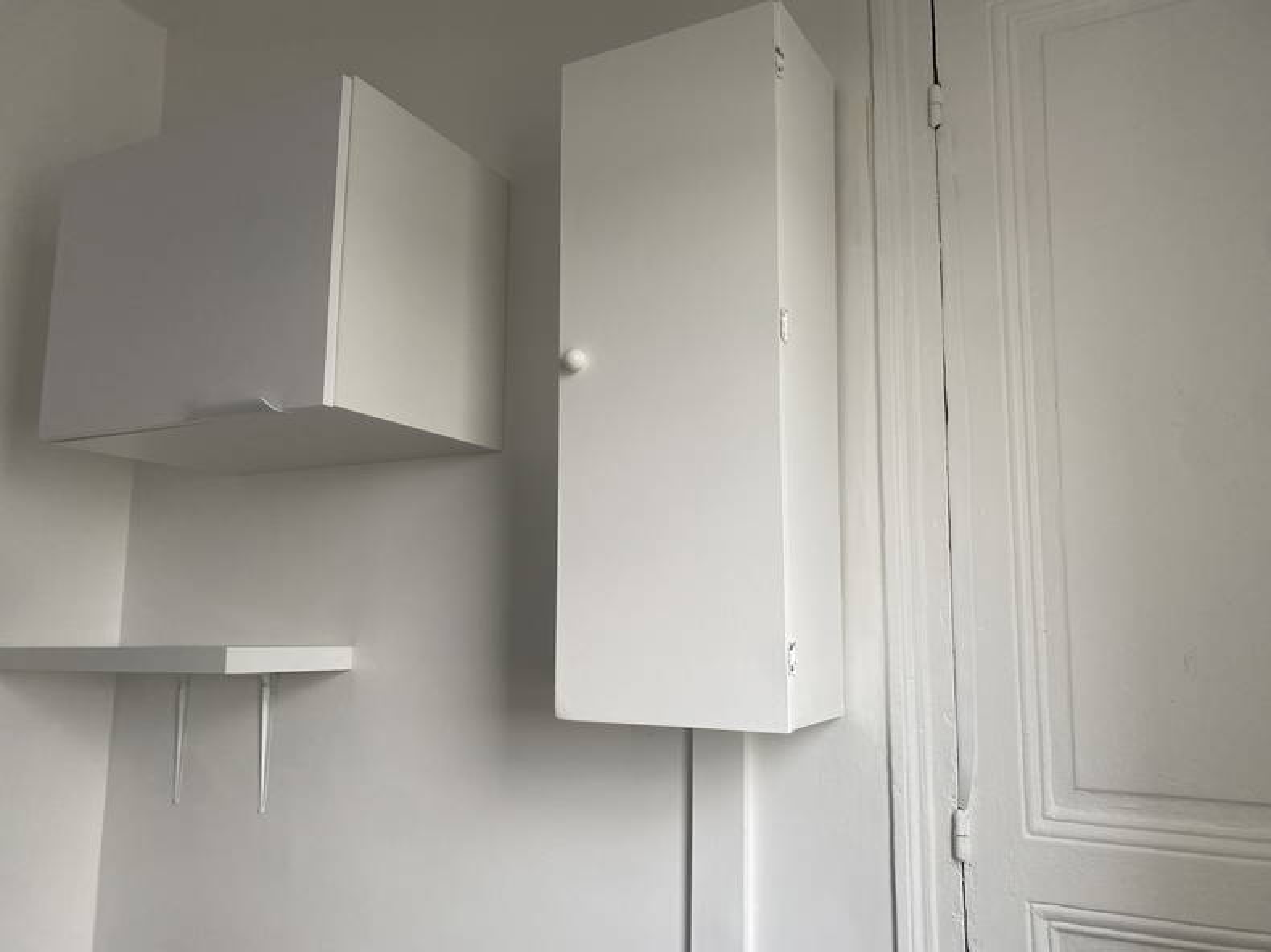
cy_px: 476
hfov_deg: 67.3
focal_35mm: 26
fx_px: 954
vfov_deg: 53.0
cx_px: 636
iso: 50
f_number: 1.8
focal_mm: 4.25
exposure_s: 1/121
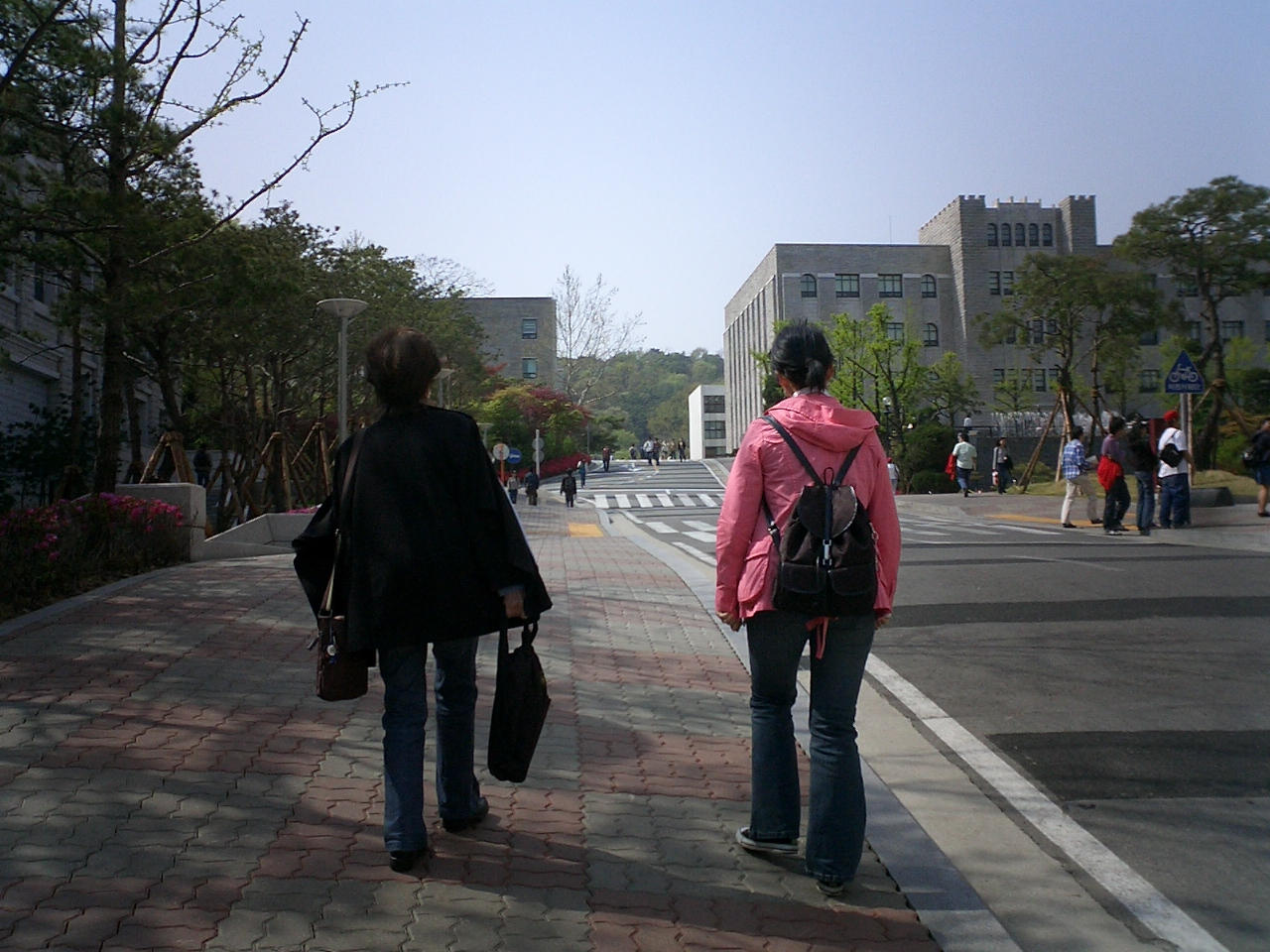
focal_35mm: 37
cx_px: 635
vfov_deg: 38.7
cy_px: 476
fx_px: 1357
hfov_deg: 50.1
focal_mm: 5.6
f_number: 3.5
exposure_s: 1/1250
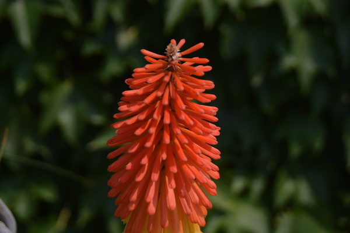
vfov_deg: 20.6
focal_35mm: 66
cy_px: 116
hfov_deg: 30.5
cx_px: 175
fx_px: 642
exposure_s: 1/500
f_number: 4.5
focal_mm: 44
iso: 100
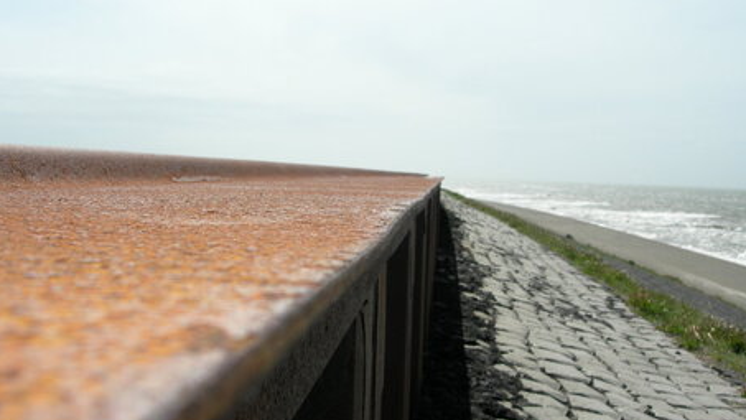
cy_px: 215
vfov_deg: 28.4
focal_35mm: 42
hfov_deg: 48.3
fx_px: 831
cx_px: 375
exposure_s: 1/784
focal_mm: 7.8
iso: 50
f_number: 4.8
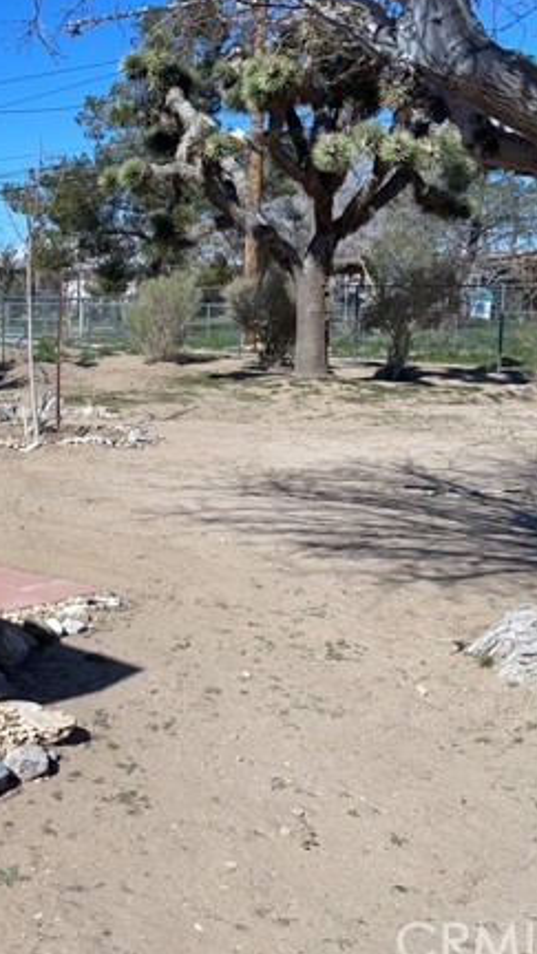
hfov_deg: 25.8
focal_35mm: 42
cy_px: 444
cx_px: -82
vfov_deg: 48.3
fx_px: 1063
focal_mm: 5.1
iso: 32
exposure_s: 1/7407
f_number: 1.6
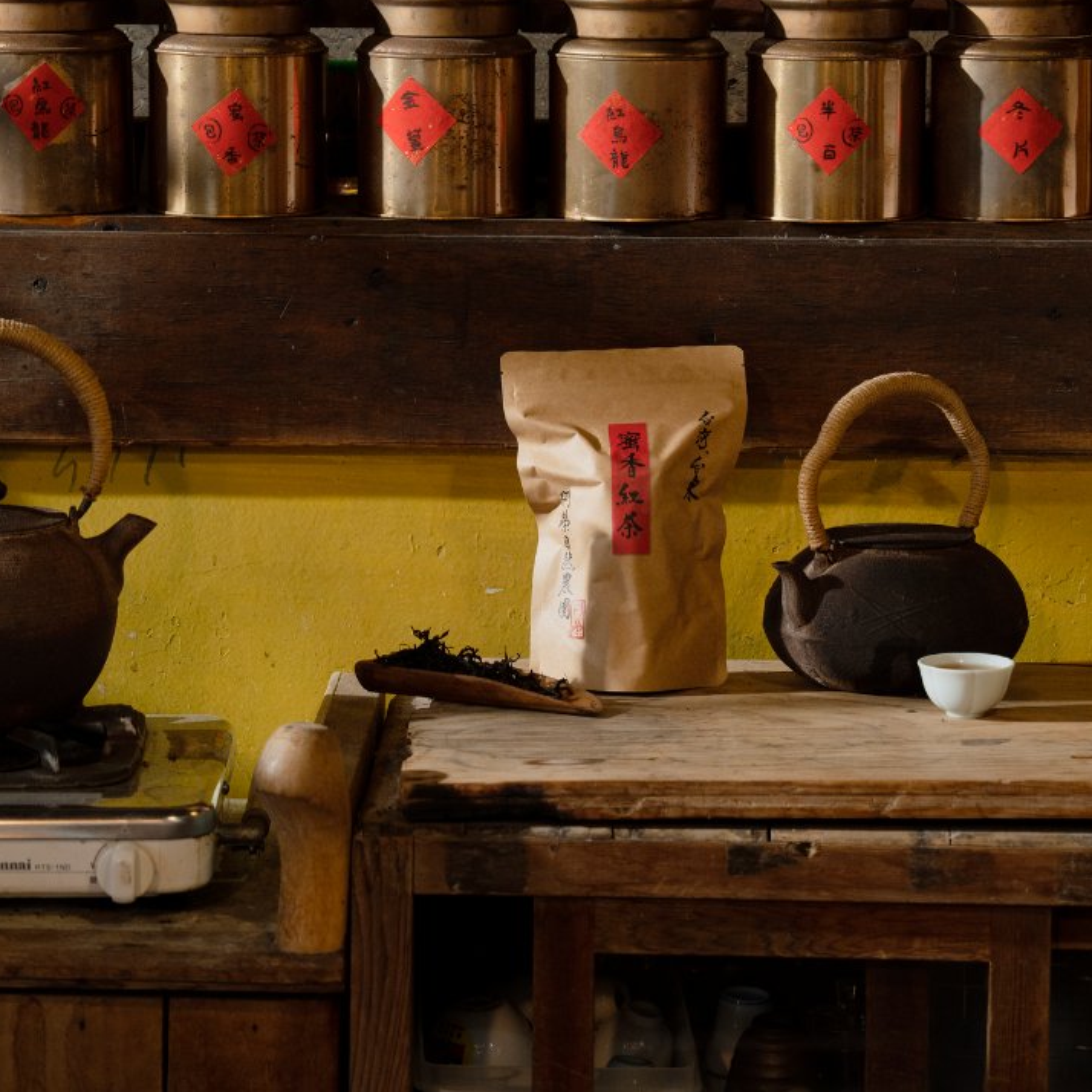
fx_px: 4818
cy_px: 450
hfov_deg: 12.9
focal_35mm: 135
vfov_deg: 12.9
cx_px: 548
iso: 400
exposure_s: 1/100
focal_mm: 70
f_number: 4.5
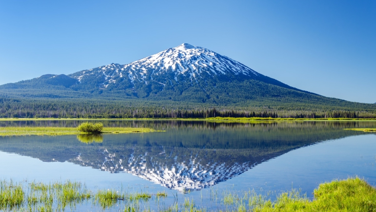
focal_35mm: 48
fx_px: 479
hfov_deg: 42.9
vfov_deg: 24.9
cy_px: 116
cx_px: 186
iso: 200
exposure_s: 1/125
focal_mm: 30
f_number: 5.6
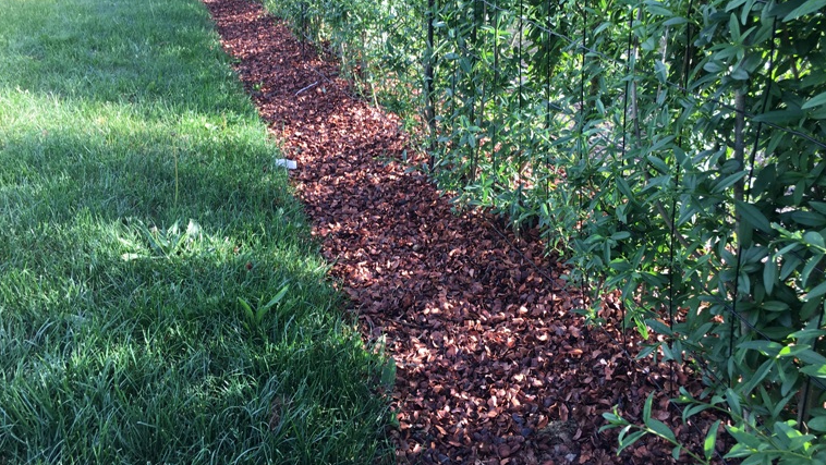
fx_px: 701
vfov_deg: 36.5
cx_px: 415
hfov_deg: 61.0
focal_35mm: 32
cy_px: 181
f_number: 2.2
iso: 25
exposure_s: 1/107
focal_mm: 4.15
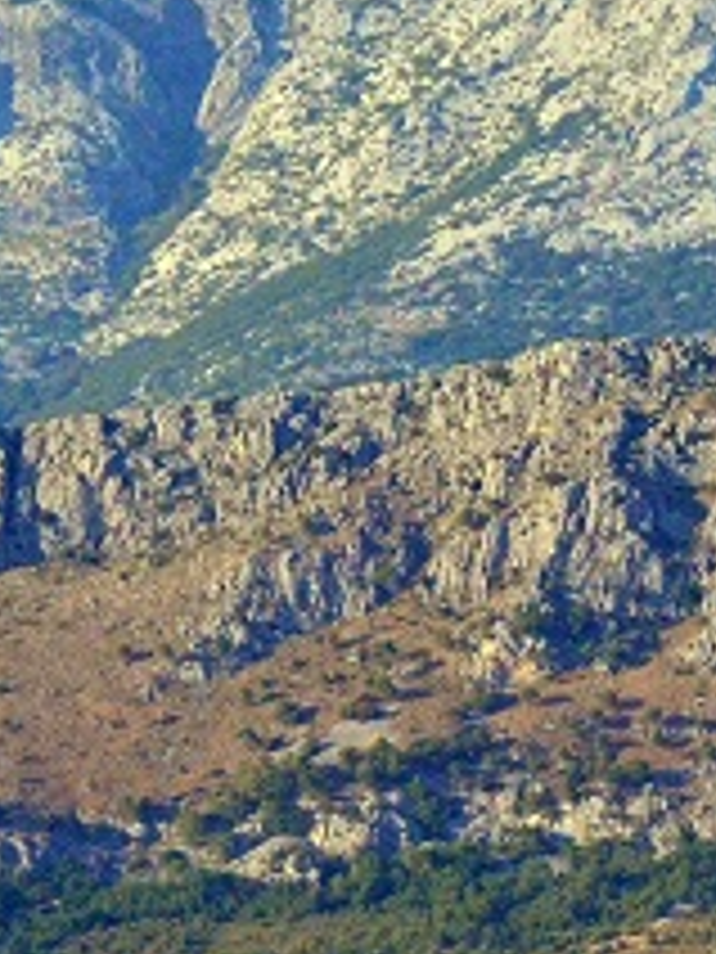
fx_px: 25297
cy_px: 585
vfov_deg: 2.2
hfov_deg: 1.6
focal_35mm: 917
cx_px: 1482
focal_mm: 135
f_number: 5.6
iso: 2000
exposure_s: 1/6400
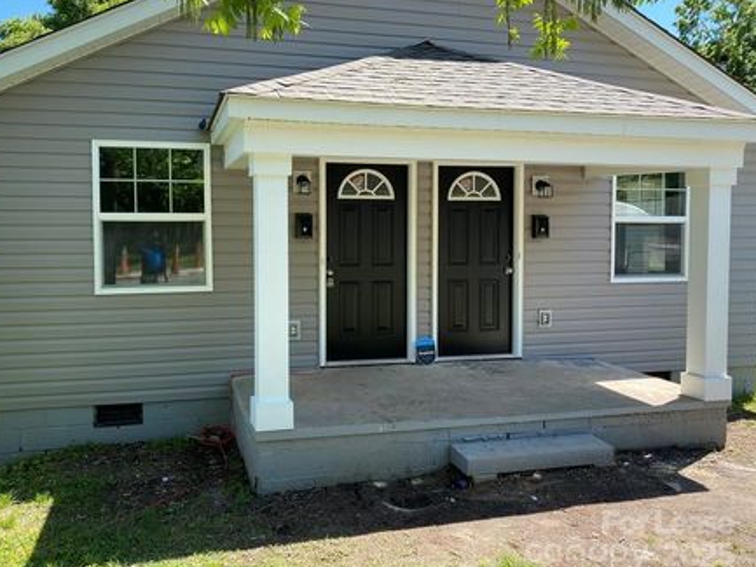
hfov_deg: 59.8
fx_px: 655
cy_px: 263
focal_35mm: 30
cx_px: 330
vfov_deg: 46.8
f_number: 1.8
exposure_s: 1/669
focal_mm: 4.25
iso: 32
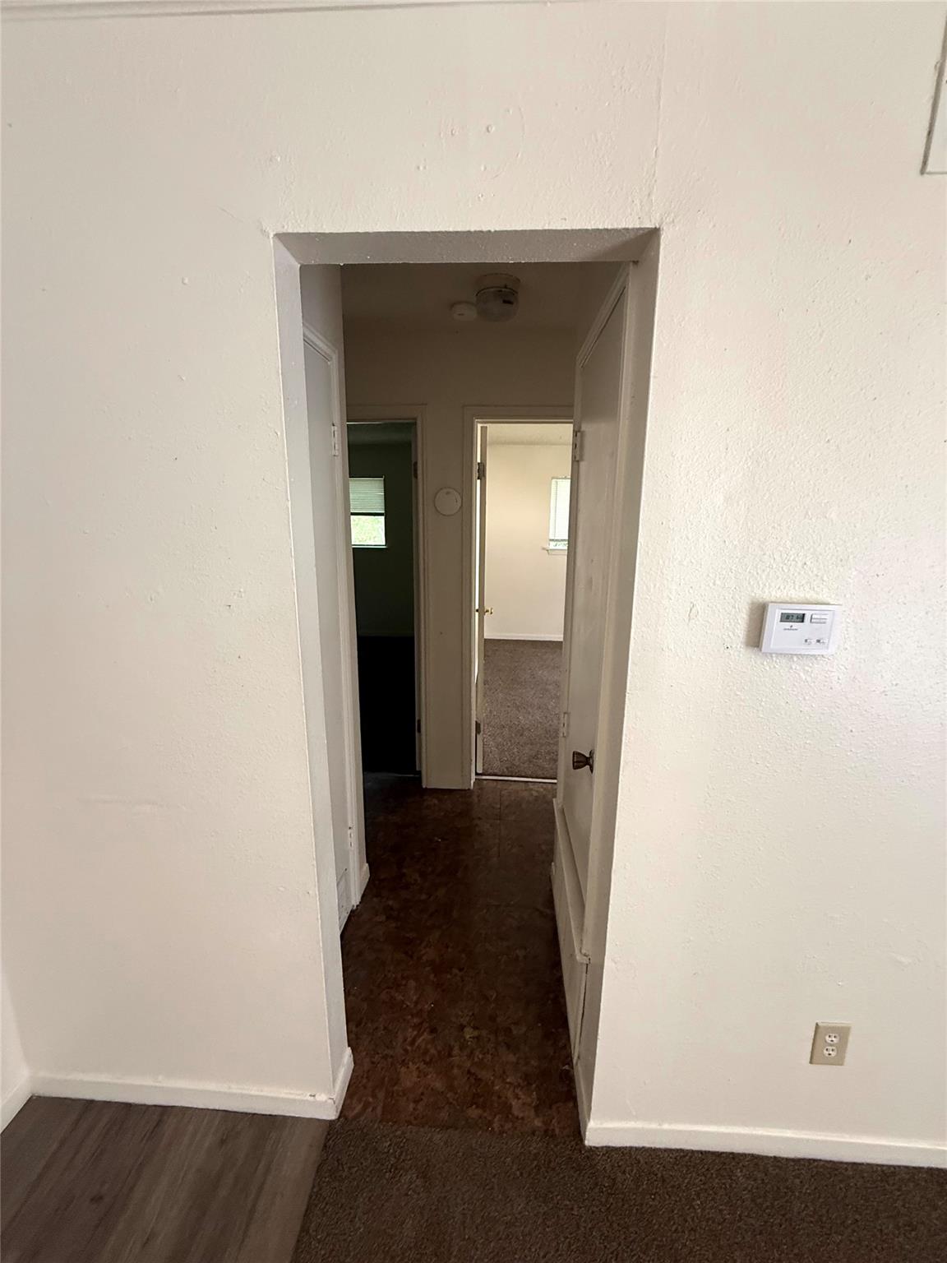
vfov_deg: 102.1
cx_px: 474
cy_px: 632
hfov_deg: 85.7
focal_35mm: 14
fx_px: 511
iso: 320
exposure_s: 1/72
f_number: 2.2
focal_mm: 2.22
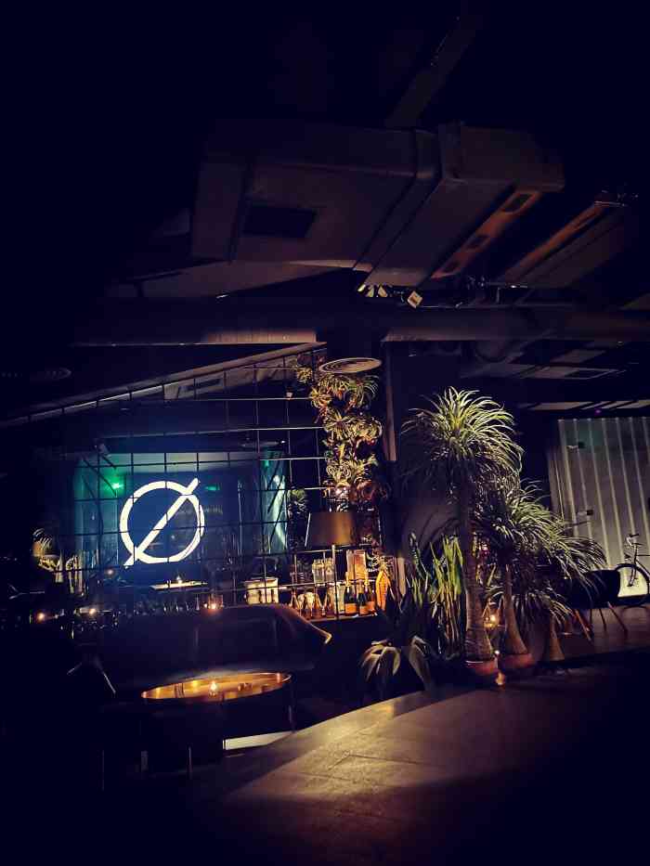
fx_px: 676
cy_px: 433
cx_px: 325
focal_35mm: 27
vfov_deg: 65.3
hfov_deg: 51.4
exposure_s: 1/20
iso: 2500
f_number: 1.8
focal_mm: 5.58
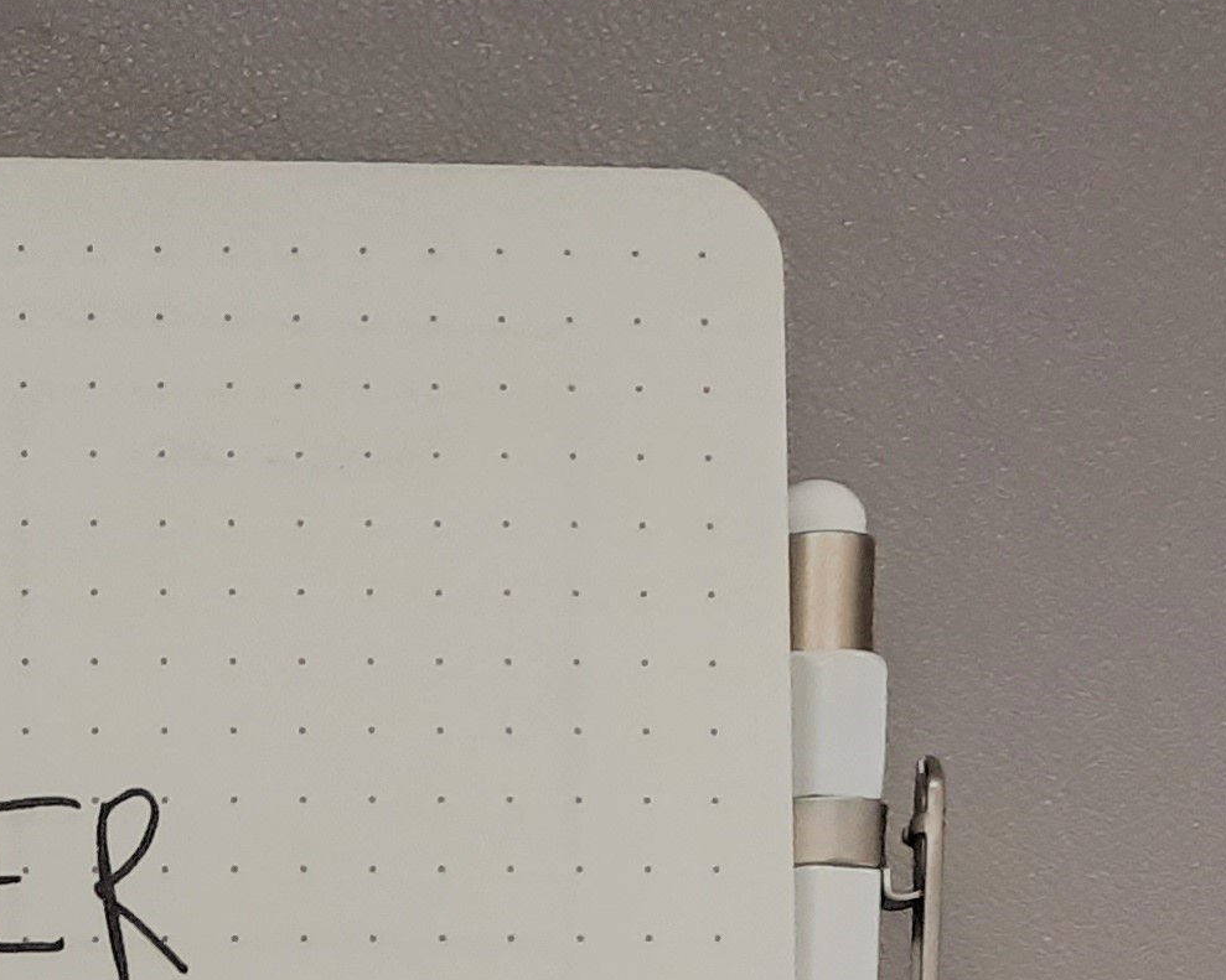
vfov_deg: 13.0
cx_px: -1128
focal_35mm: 110
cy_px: 1592
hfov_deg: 14.8
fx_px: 3991
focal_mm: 3.6
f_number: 1.9
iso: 64
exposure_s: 1/100
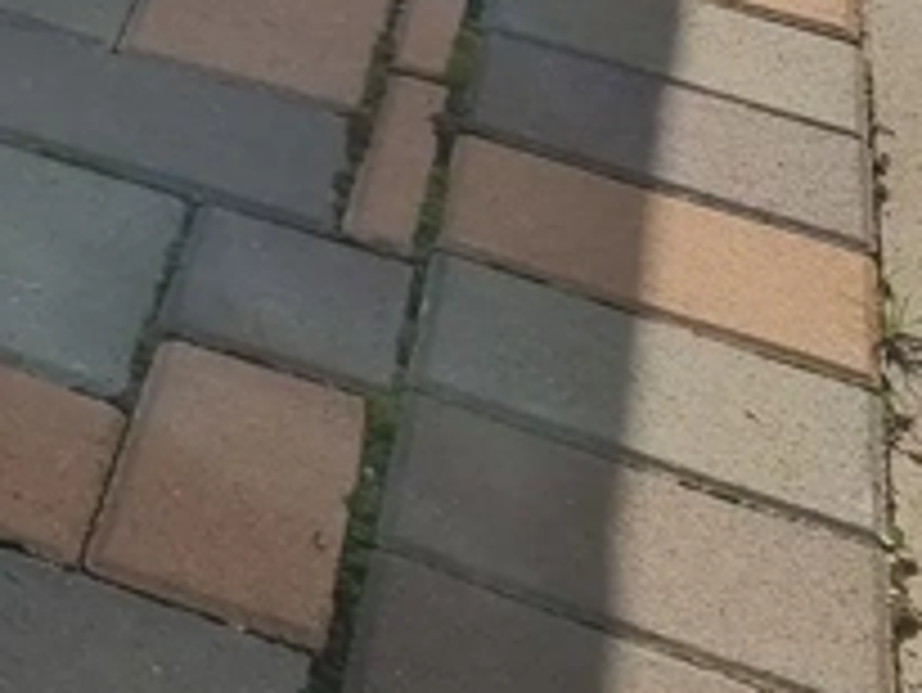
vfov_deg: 10.9
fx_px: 3118
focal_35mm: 117
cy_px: -936
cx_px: -855
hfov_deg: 14.3
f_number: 1.8
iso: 50
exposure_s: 1/1772
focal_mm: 6.7
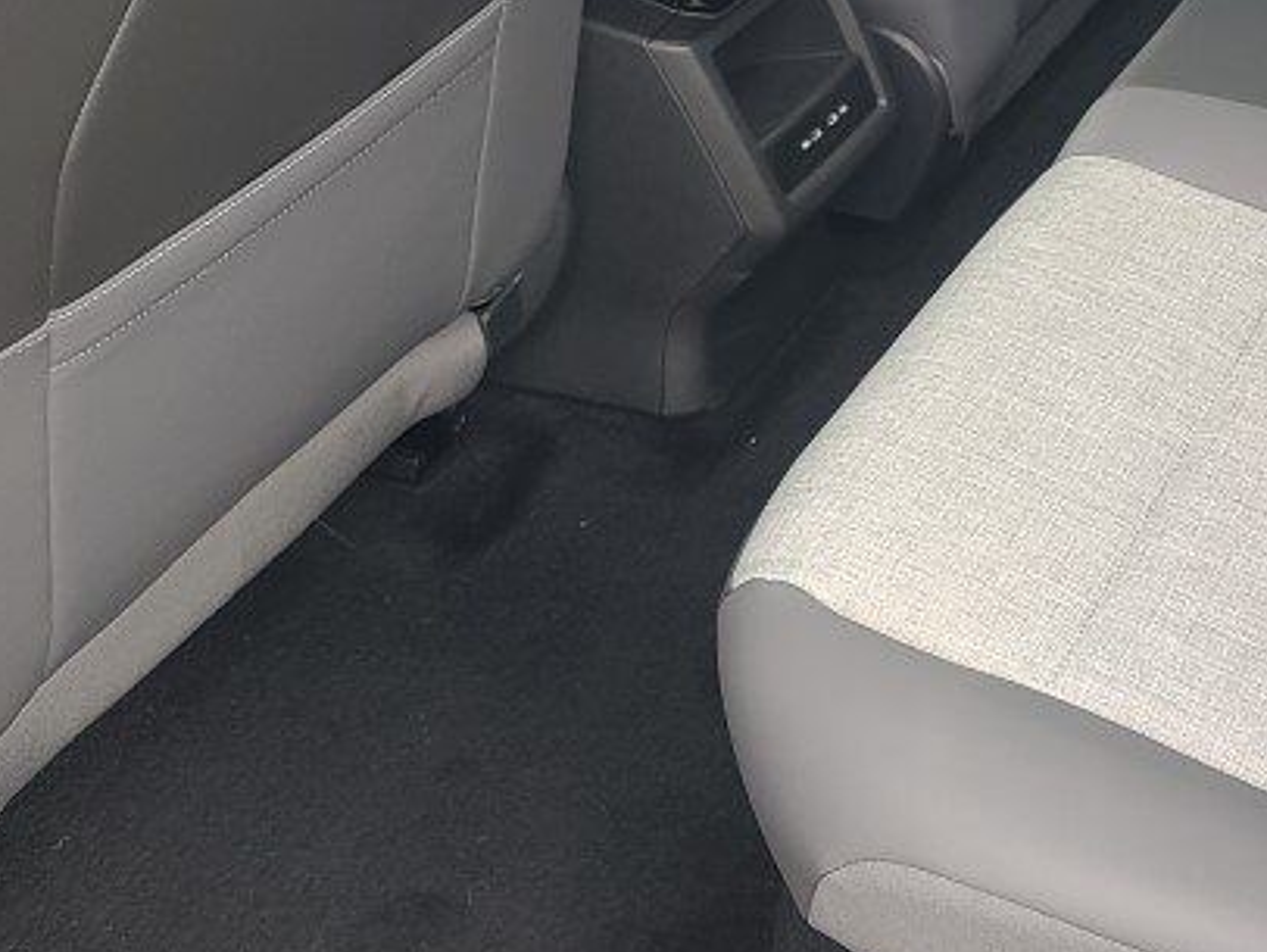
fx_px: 2307
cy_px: 190
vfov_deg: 23.0
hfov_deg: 26.7
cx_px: 1579
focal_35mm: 63
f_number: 1.8
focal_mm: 7
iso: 80
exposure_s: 1/60
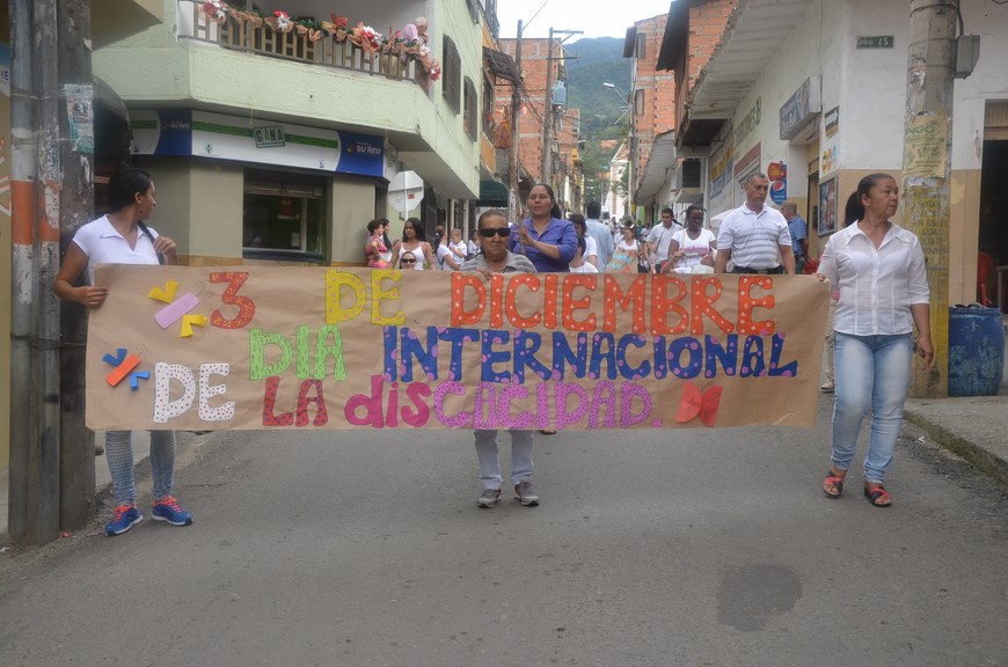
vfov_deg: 34.1
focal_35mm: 39
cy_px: 334
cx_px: 504
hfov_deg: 49.6
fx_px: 1090
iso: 200
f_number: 6.3
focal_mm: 26
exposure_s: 1/160
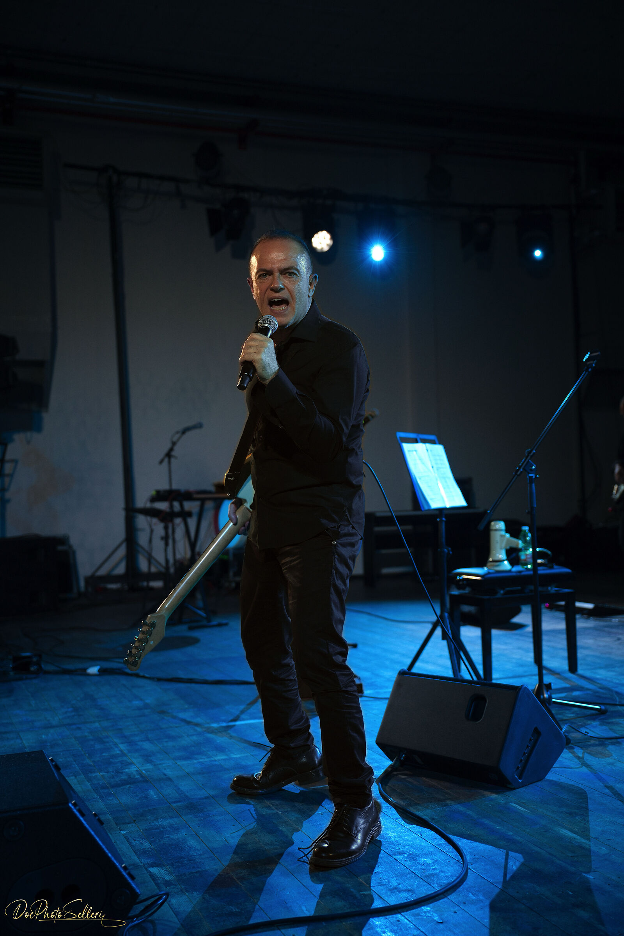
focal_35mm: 41
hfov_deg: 32.6
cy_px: 468
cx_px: 312
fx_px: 1066
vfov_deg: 47.4
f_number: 2.8
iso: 1400
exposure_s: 1/202
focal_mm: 41
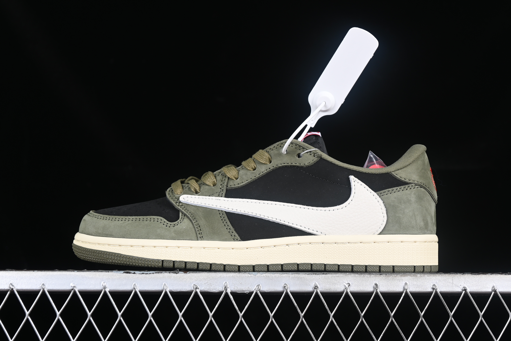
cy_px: 170
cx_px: 256
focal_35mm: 75
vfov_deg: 18.2
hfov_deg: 27.0
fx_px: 1065
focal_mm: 50
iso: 160
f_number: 6.3
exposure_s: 1/60
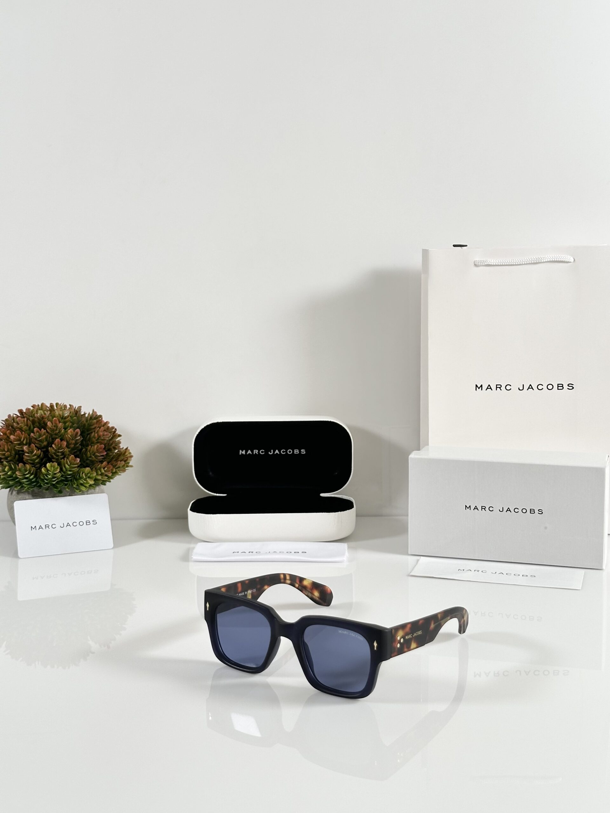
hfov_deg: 30.3
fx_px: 1128
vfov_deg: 39.7
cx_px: 305
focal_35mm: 48
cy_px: 406
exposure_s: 1/121
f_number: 1.78
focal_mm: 6.86
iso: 80
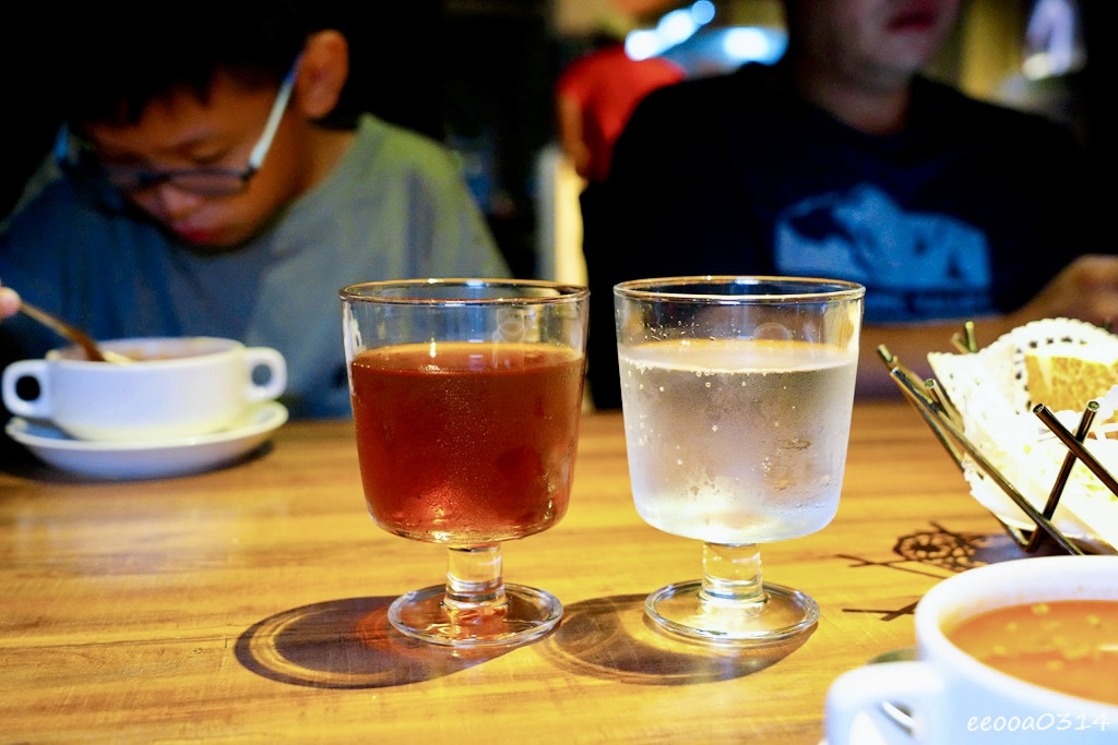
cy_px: 372
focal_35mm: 41
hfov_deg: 47.4
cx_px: 559
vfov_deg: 32.6
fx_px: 1273
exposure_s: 1/100
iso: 6400
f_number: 5.6
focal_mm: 41
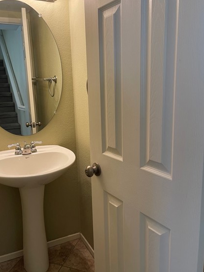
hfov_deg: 48.2
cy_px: 131
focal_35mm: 29
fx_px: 228
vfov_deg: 61.6
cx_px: 94
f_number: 1.6
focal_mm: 5.1
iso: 100
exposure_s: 1/60
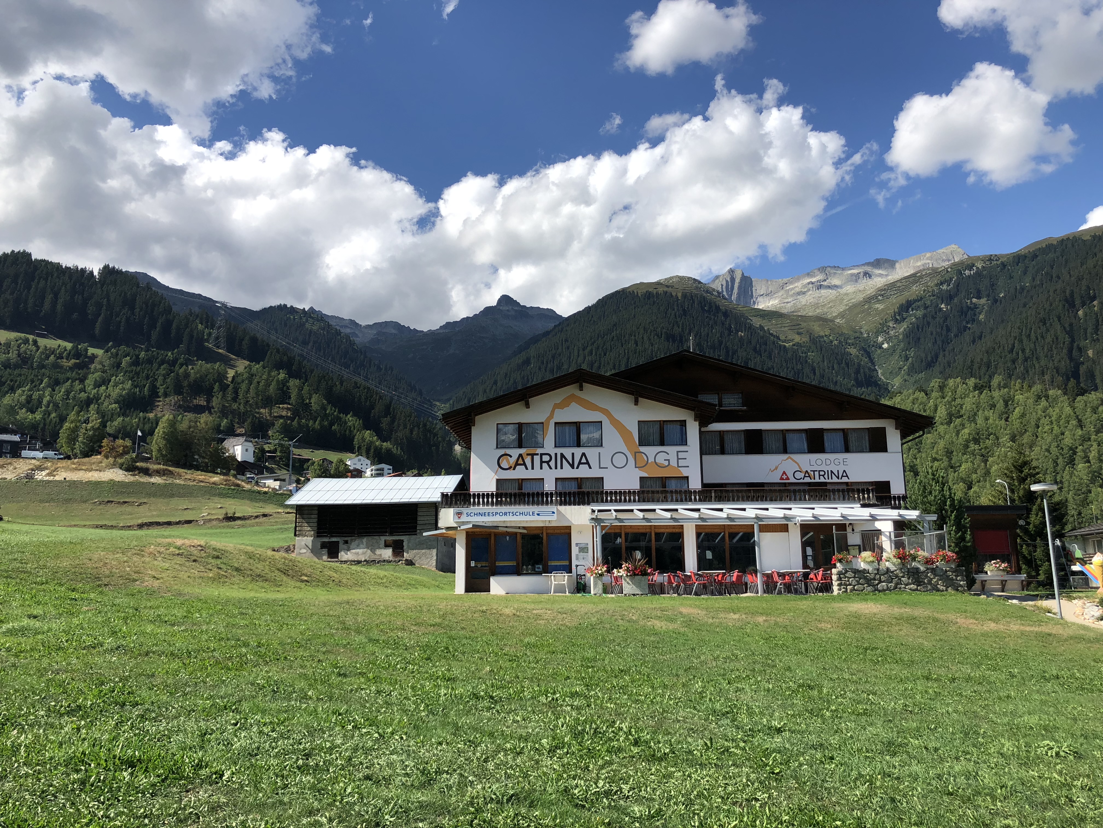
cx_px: 552
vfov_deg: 48.2
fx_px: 924
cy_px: 414
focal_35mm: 29
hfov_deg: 61.7
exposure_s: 1/2088
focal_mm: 3.99
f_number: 1.8
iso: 20
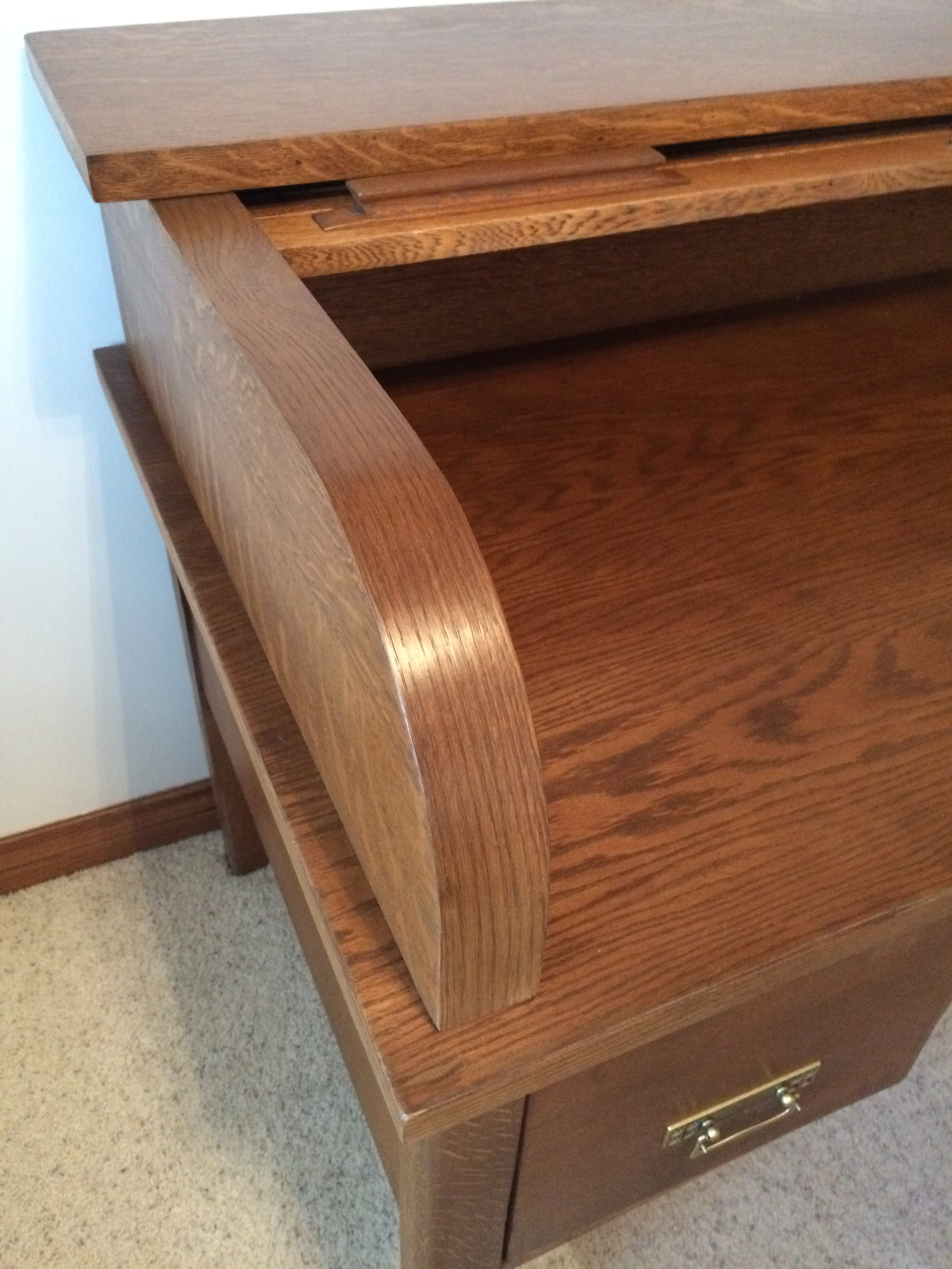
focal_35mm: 29
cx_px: 476
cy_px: 634
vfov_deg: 61.7
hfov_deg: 48.2
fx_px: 1063
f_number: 2.2
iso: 400
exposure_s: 1/15
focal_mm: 4.15
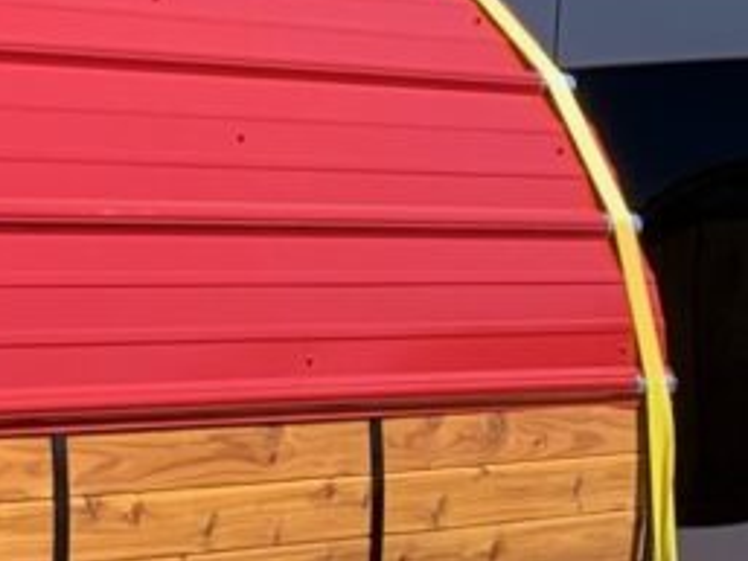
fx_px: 4475
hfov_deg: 9.4
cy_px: 610
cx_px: -128
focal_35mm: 207
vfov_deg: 7.1
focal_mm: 4.25
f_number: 1.8
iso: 25
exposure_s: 1/1585
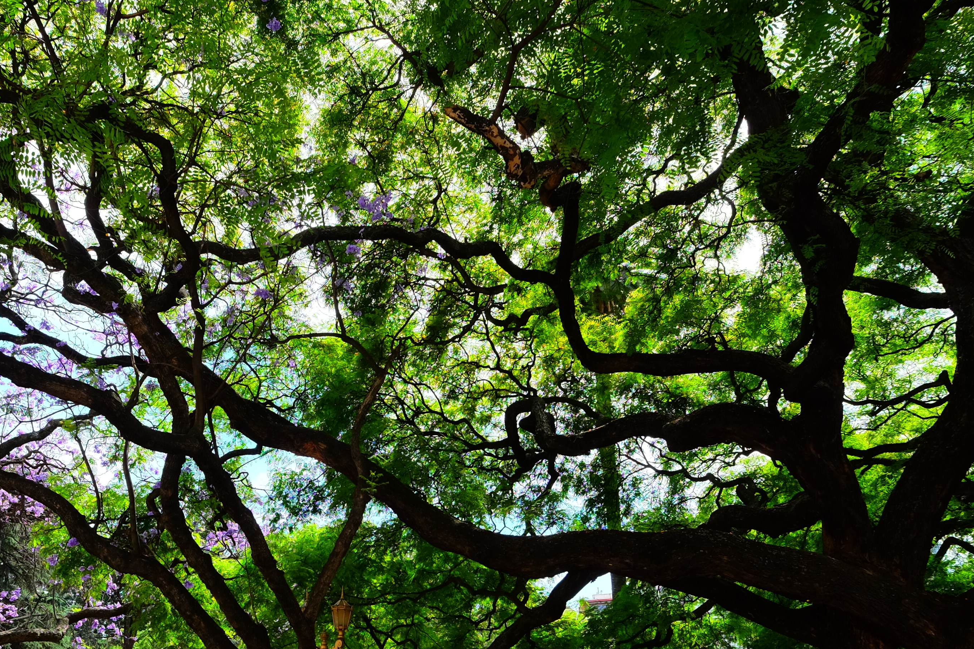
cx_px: 329
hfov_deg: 65.7
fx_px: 730
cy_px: 490
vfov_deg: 46.2
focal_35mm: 27
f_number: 5.6
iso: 400
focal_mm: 10
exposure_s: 1/320
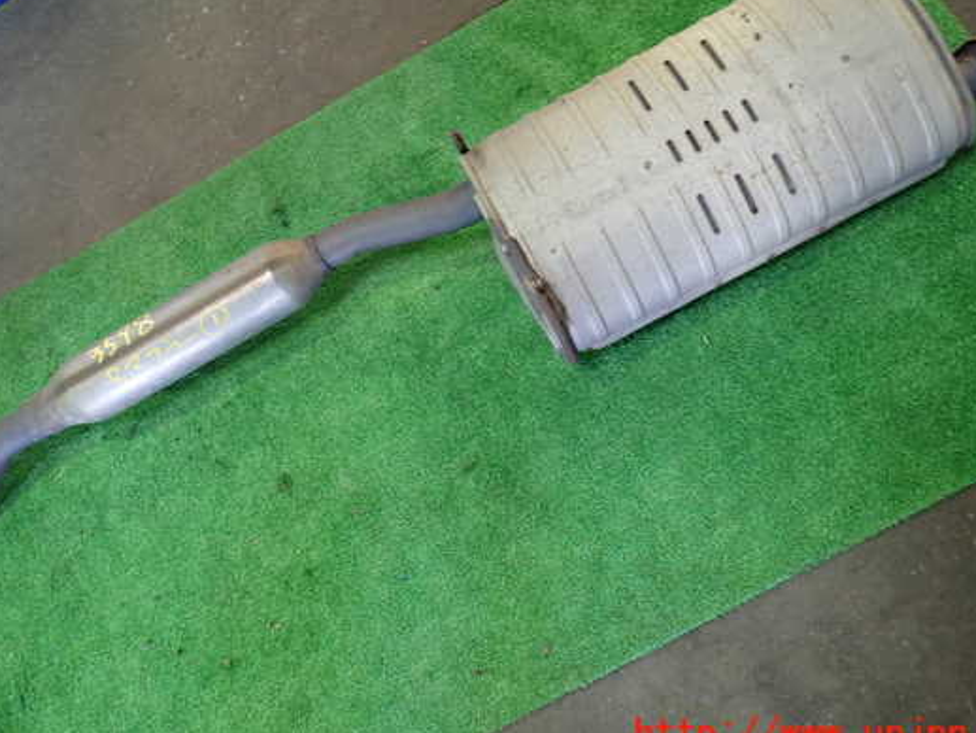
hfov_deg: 61.6
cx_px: 495
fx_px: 818
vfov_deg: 48.2
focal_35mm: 29
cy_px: 334
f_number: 2
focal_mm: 4.5
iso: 320
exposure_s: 1/30
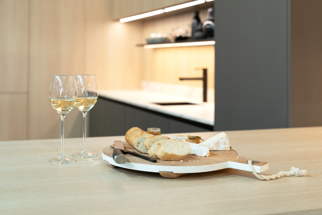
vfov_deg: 27.0
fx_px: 447
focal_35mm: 50
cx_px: 161
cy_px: 108
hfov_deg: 39.6
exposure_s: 1/160
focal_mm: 50
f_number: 4
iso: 500
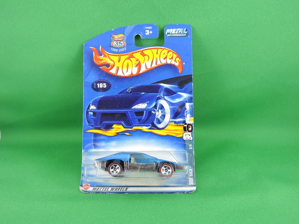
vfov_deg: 46.8
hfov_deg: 60.0
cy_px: 112
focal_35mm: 30
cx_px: 150
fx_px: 259
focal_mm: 5.4
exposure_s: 1/30
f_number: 3.5
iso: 160
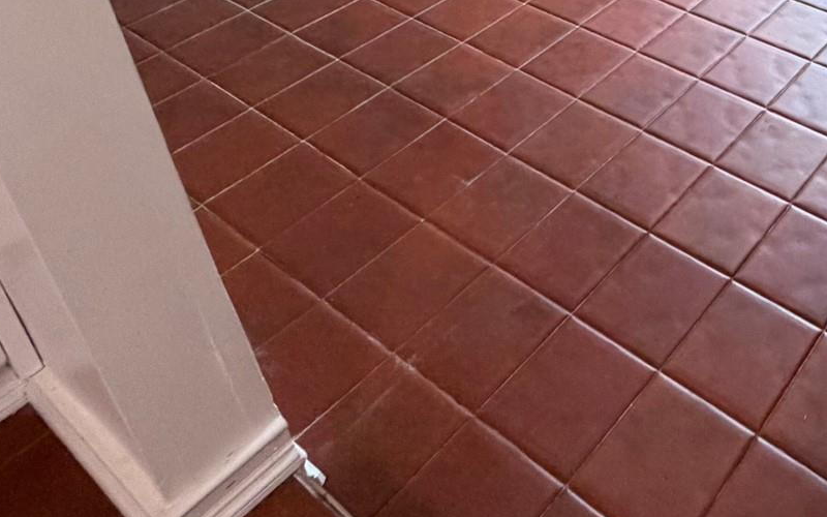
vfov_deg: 28.0
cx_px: 861
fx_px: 856
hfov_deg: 42.9
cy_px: -151
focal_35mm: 38
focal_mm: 2.22
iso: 320
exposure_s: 1/60
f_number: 2.2
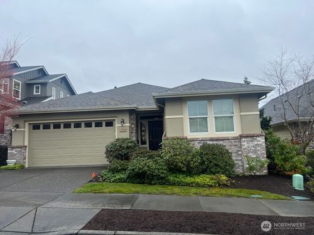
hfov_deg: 67.3
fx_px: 236
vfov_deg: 53.1
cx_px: 157
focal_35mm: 26
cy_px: 118
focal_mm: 5.7
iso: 50
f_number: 1.5
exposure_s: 1/1280
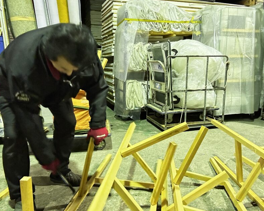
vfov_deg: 49.9
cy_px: 102
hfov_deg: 60.5
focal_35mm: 29
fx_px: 227
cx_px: 134
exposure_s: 1/30
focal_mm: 2.69
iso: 500
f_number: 1.9
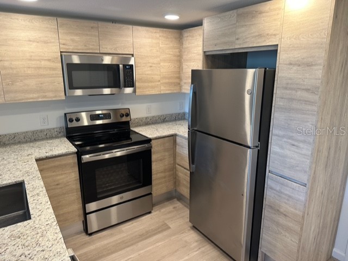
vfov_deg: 56.8
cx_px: 174
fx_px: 241
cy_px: 130
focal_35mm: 24
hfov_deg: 71.6
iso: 200
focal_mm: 6.86
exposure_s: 1/120
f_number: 1.78
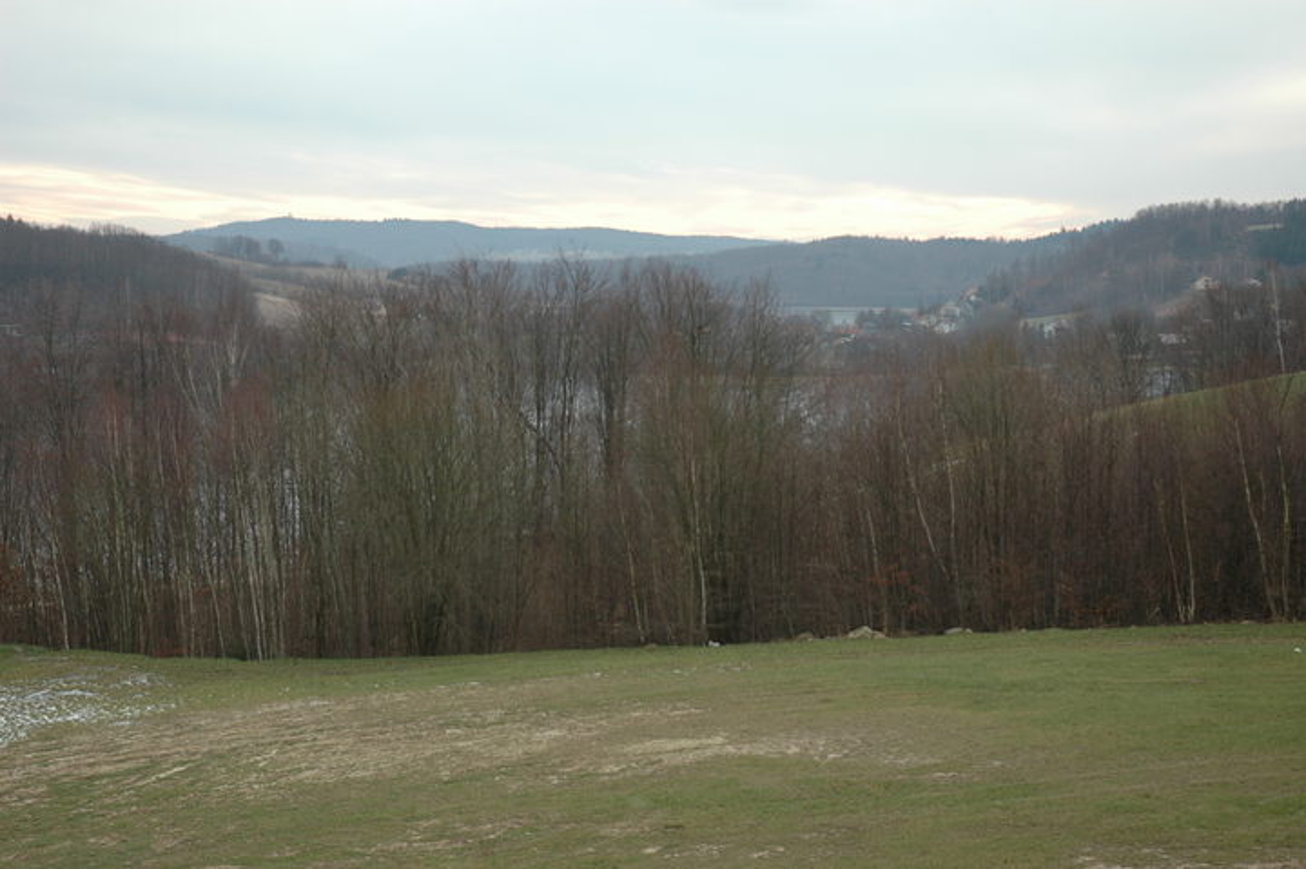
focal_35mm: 60
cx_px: 653
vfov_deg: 22.6
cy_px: 434
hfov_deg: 33.4
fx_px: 2175
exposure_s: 1/125
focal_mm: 40
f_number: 5.6
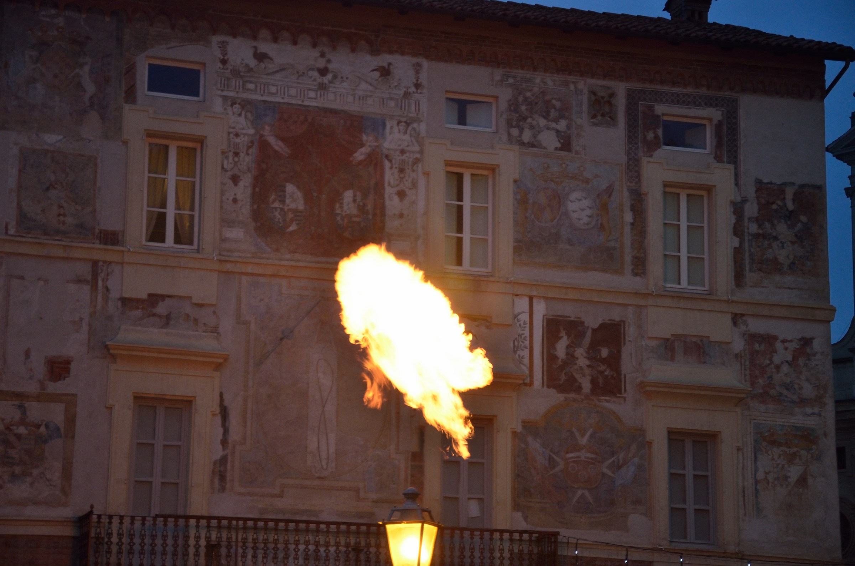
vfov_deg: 15.6
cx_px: 428
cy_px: 283
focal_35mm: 87
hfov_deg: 23.4
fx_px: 2062
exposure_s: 1/40
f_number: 5
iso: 800
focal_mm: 58
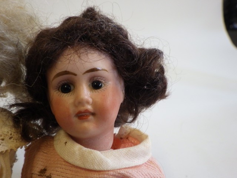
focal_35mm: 28
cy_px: 89
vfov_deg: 49.7
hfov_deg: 63.4
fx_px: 192
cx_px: 118
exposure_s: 1/45
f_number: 3.5
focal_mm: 5
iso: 320
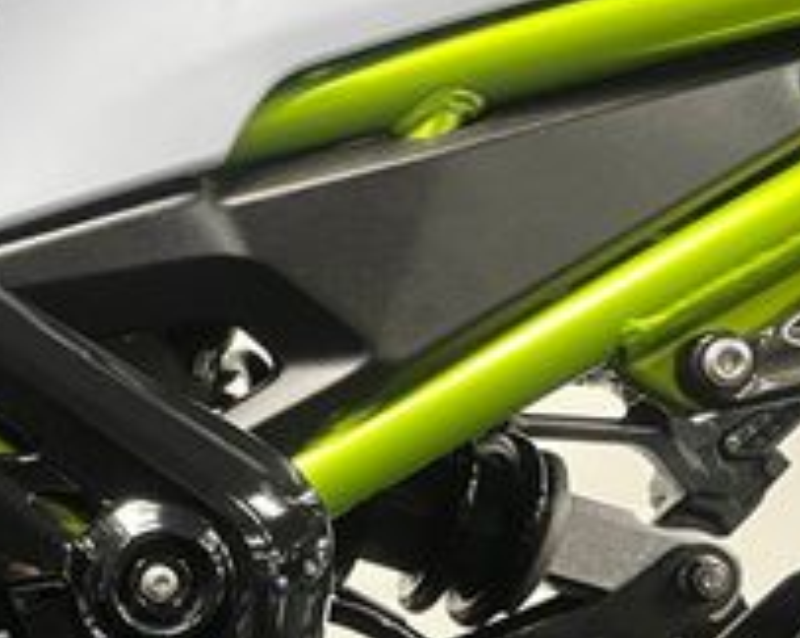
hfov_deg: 21.7
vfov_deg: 18.4
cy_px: 705
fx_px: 1892
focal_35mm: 80
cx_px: -217
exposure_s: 1/33
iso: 500
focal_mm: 5.1
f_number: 1.6
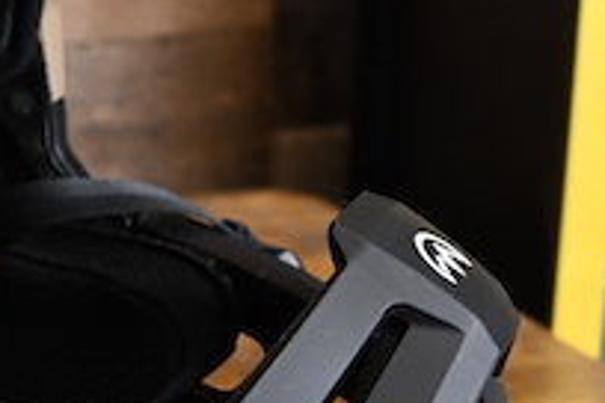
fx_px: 2369
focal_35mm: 141
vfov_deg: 9.7
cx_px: -175
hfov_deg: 14.0
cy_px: 191
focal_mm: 24
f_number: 2.8
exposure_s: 1/160
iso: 400
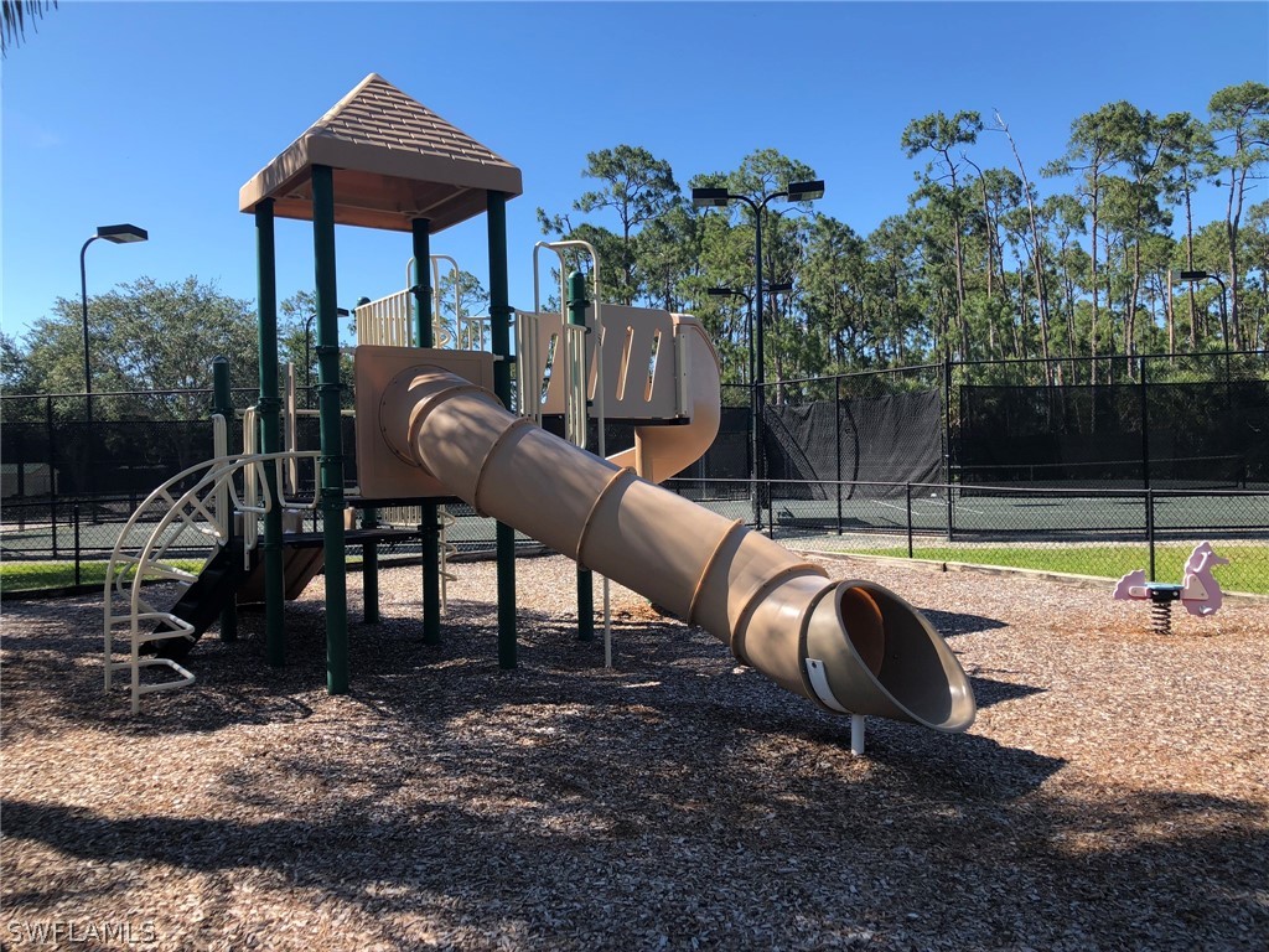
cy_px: 476
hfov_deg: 63.4
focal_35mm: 28
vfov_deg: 49.7
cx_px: 634
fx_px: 1026
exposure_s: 1/979
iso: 20
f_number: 1.8
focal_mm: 3.99
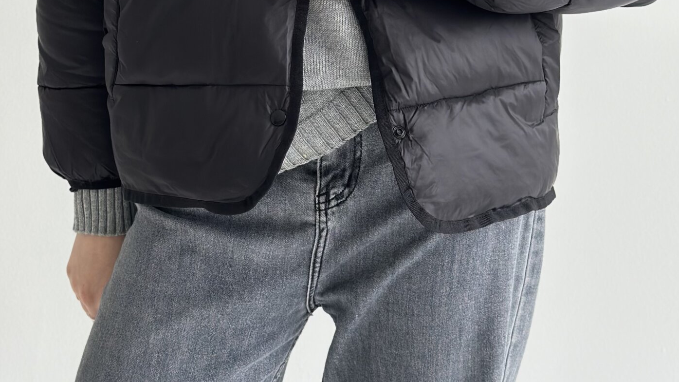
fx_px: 1296
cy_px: -15
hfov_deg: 29.4
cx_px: 342
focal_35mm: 72
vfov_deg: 16.4
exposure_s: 1/111
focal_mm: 6.86
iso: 125
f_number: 1.78
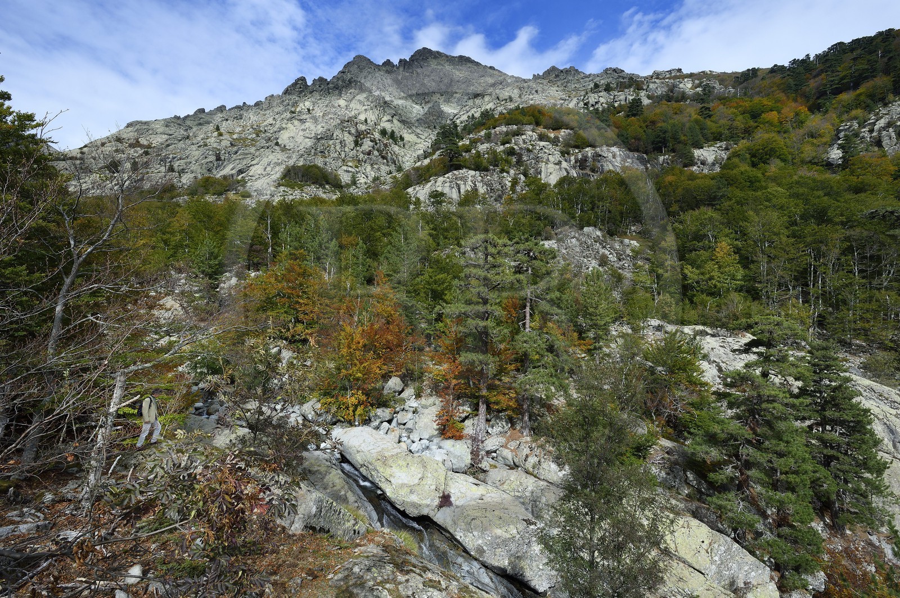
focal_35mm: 16
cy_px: 299
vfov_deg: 73.6
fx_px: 400
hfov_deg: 96.8
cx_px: 450
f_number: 11
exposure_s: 1/250
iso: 200
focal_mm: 16
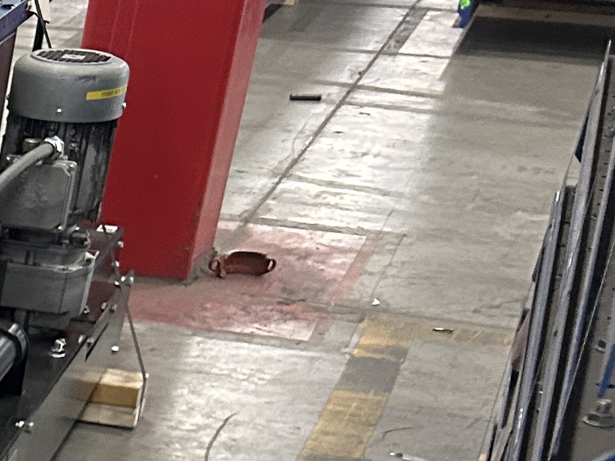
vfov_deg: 12.3
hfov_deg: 13.9
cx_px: -719
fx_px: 2008
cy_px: 751
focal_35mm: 113
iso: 250
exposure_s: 1/60
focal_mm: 5.7
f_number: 1.5
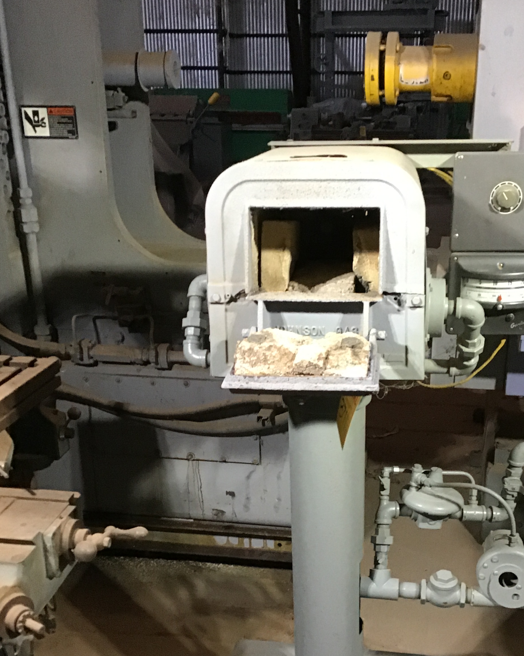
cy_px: 438
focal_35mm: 43
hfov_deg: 34.7
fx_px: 834
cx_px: 322
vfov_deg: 42.3
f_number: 2.4
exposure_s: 1/15
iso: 200
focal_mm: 3.3
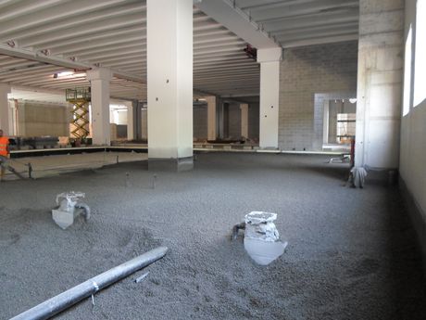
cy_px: 160
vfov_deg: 54.9
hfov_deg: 69.4
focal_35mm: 25
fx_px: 308
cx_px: 213
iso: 200
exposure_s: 1/30
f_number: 2.5
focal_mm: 4.5
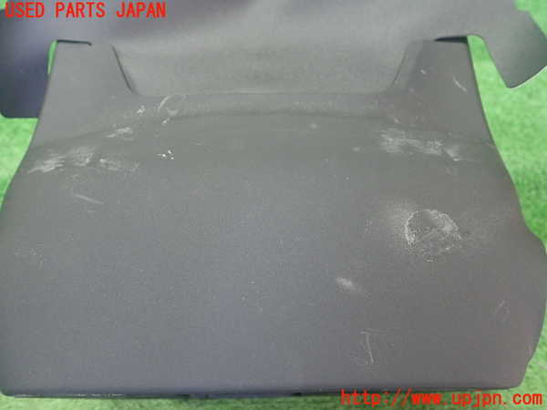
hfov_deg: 60.0
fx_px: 474
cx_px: 274
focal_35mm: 30
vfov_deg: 46.8
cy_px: 205
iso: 640
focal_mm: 5.5
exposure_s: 1/125
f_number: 2.3
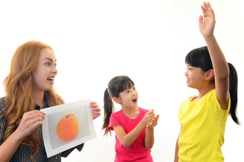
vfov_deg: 37.9
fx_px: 237
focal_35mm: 35
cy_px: 81
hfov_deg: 54.4
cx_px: 122
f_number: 4
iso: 100
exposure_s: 1/60
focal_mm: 35
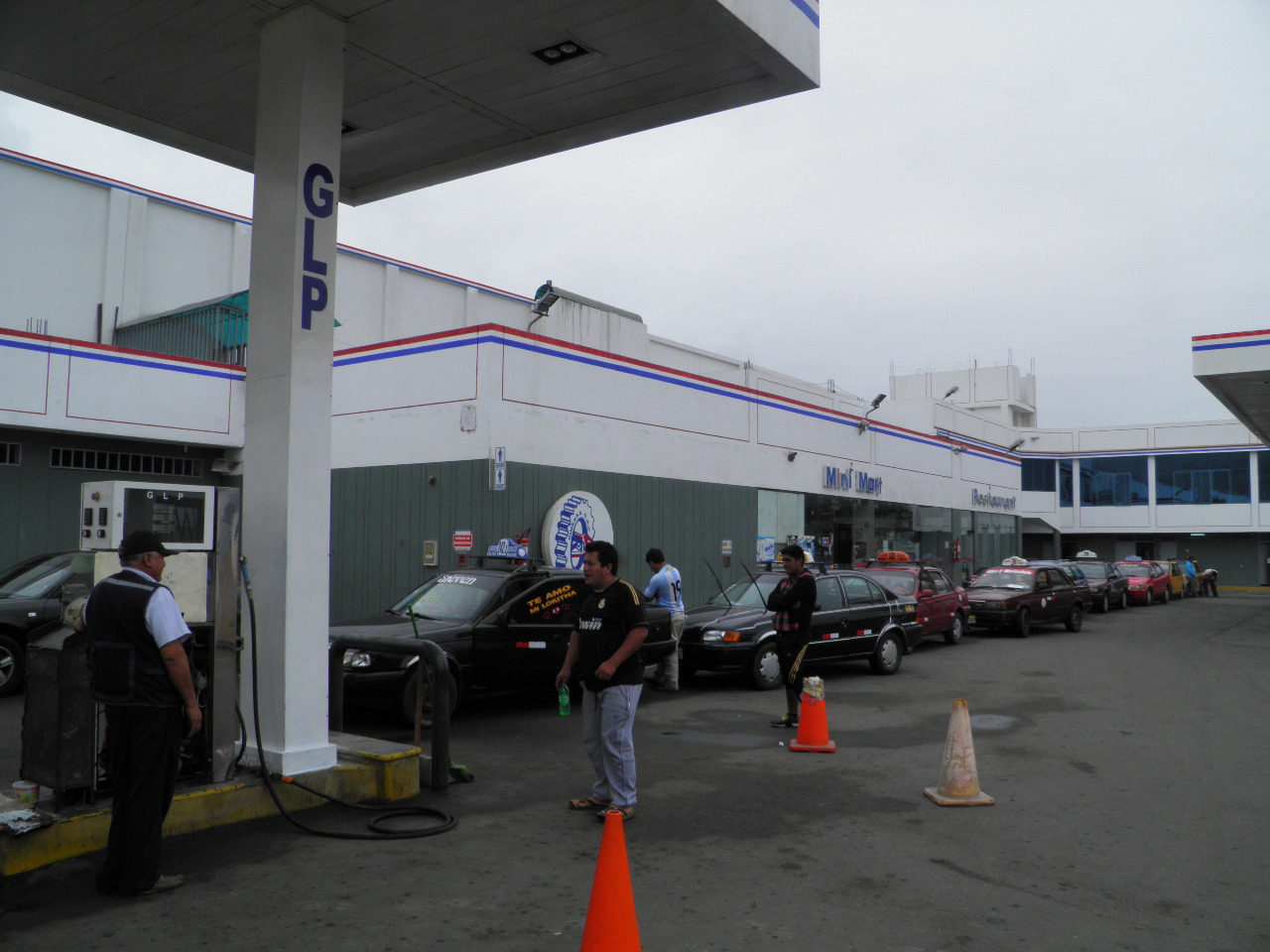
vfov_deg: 49.7
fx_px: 1027
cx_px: 635
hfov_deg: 63.4
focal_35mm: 28
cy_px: 476
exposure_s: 1/250
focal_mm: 4.9
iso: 50
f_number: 5.7
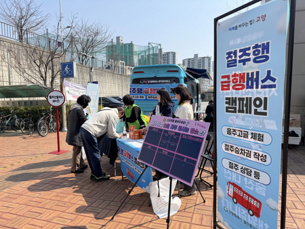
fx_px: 212
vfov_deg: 56.9
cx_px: 152
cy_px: 114
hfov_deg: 71.6
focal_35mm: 24
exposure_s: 1/4310
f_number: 1.78
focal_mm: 6.76
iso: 80
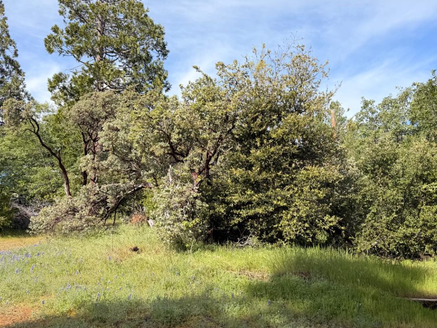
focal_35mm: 37
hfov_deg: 49.6
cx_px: 275
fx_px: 467
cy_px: 207
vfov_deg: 38.4
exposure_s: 1/2299
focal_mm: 6.76
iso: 80
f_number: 1.78
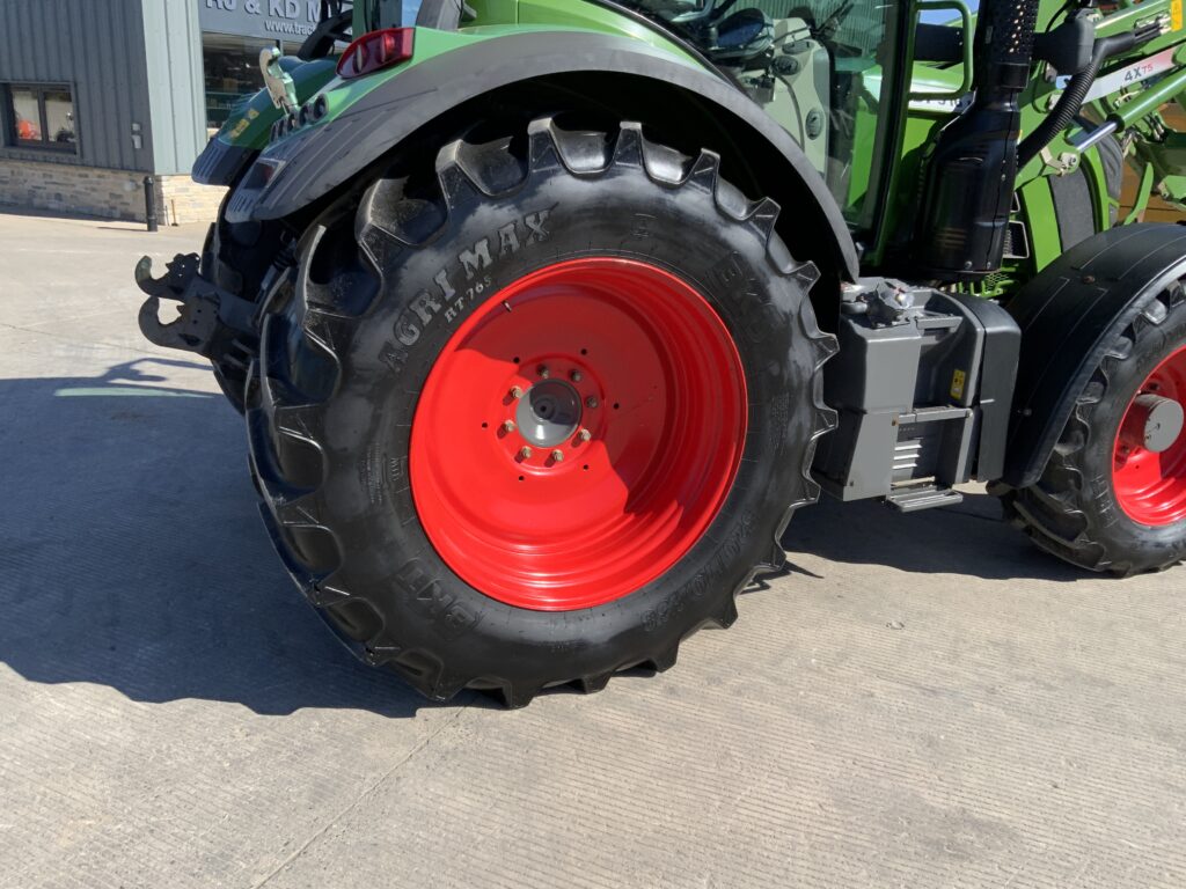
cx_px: 593
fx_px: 994
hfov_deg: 61.7
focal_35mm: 29
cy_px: 444
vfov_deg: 48.2
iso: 16
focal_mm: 3
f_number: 1.8
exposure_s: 1/997
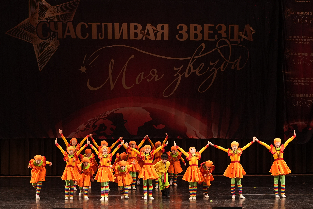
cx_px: 156
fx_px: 939
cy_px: 104
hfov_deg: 18.9
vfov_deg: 12.7
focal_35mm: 108
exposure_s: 1/250
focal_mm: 72
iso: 1250
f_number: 2.8
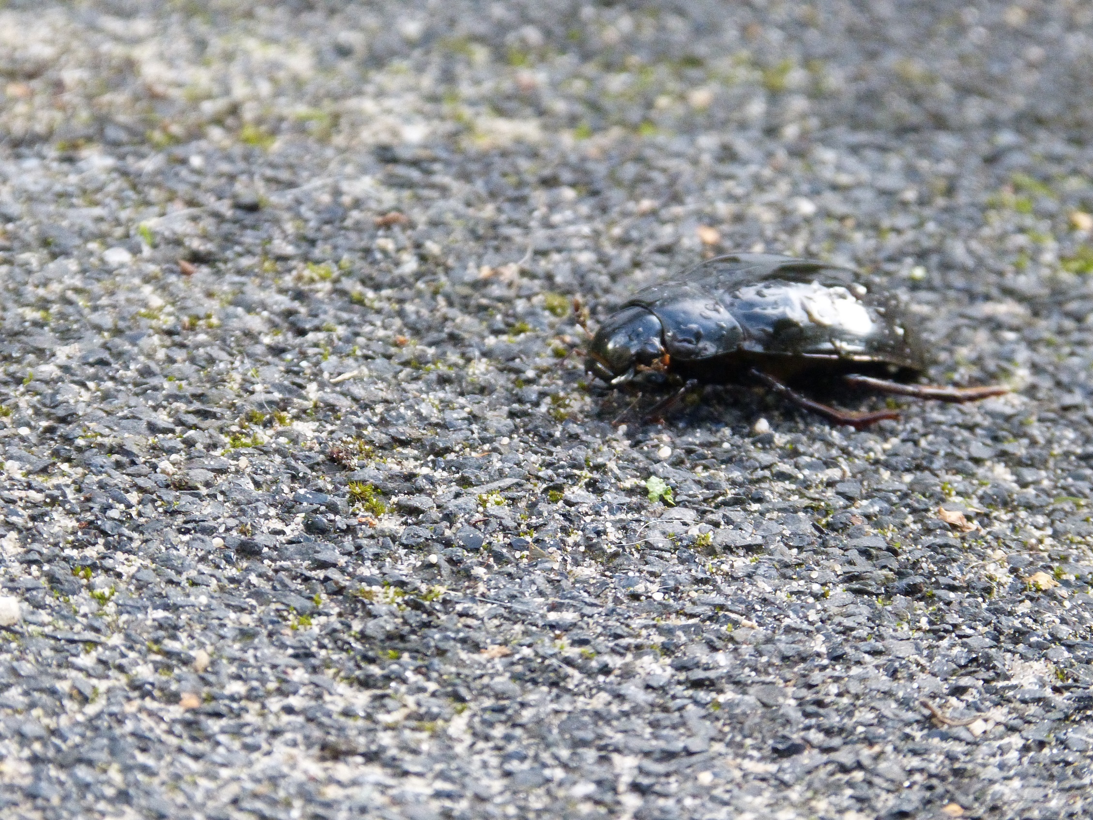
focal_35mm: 334
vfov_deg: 4.5
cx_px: 546
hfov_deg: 5.9
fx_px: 10547
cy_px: 410
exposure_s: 1/320
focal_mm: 54.7
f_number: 4
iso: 640
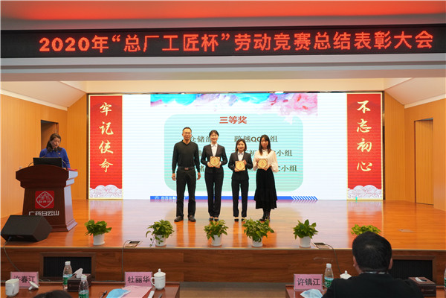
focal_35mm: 26
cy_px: 149
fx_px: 322
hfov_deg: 69.4
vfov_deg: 49.6
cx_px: 223
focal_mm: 26
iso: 3200
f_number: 6.3
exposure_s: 1/160
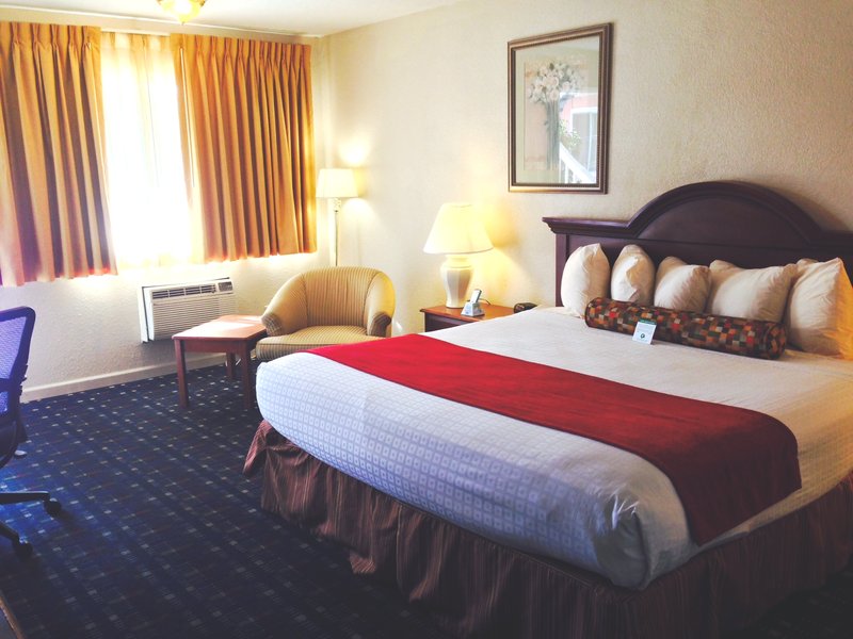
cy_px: 320
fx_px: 813
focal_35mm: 33
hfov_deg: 55.4
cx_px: 426
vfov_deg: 42.9
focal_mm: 4.12
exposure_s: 1/40
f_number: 2.4
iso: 50
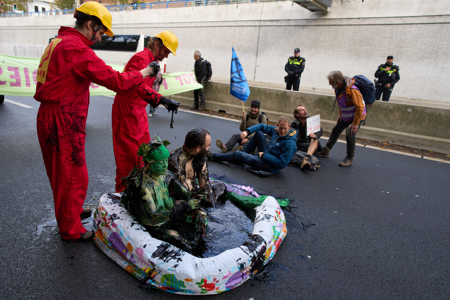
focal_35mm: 24
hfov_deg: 73.7
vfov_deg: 53.1
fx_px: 300
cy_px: 150
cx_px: 225
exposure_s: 1/640
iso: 320
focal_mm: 24
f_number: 2.8
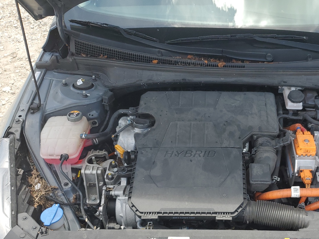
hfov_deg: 47.5
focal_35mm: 38
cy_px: 169
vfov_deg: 37.1
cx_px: 232
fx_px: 350
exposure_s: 1/714
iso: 50
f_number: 1.5
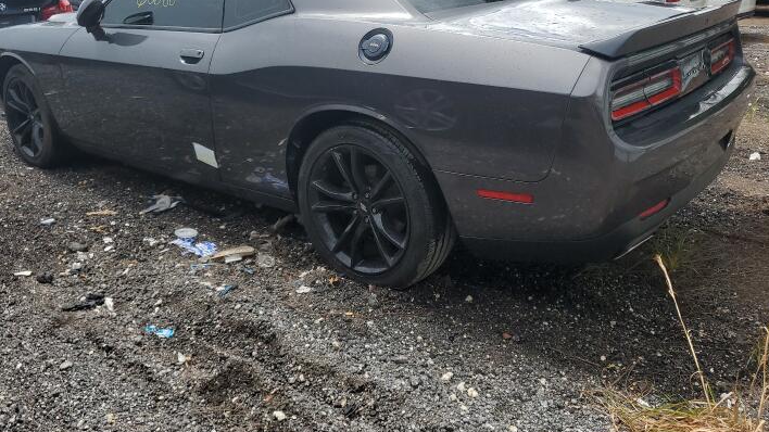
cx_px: 364
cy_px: 142
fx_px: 652
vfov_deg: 36.3
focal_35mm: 32
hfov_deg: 61.0
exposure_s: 1/2500
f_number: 1.5
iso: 50
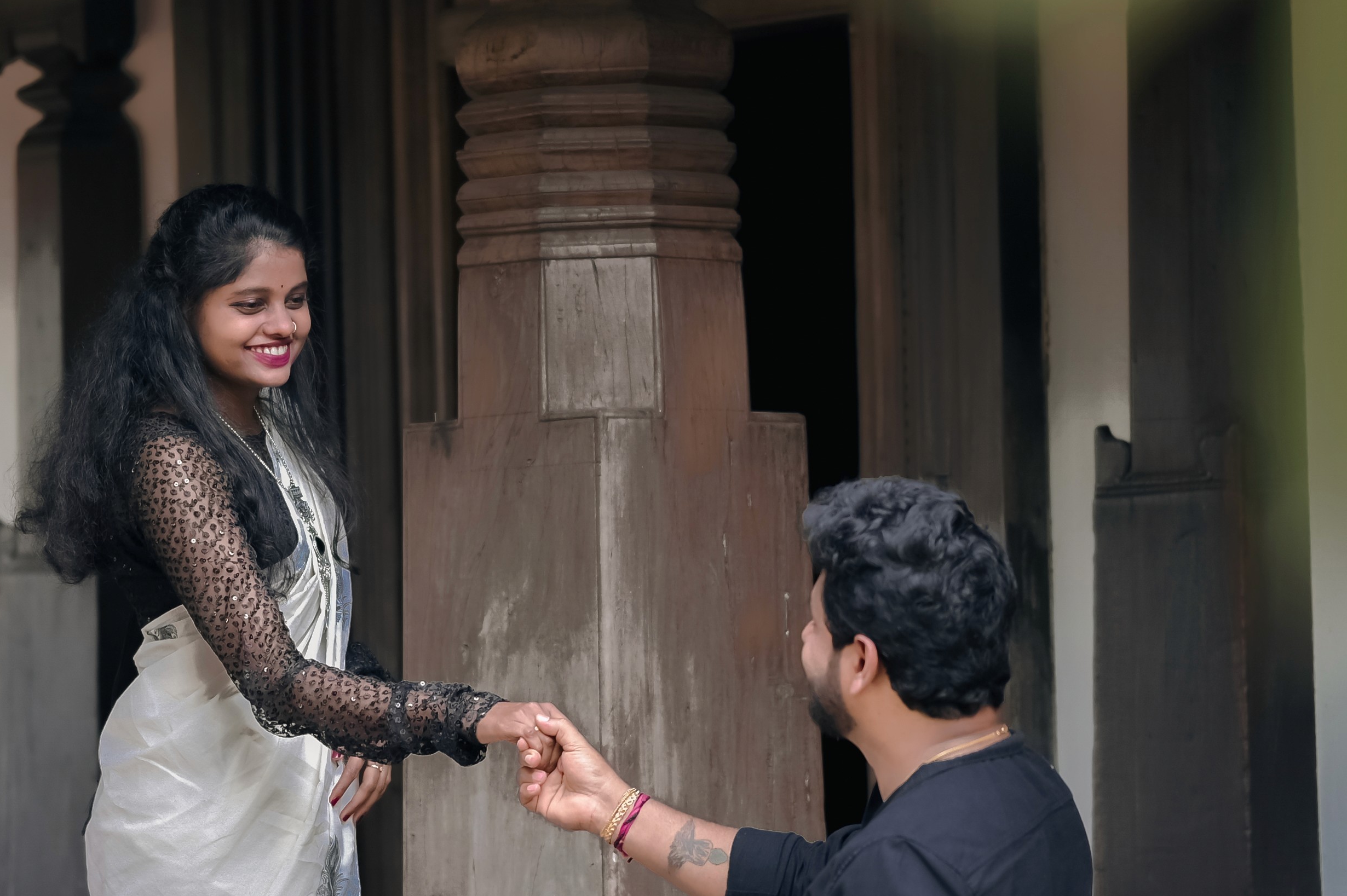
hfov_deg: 9.8
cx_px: 515
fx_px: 7815
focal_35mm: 209
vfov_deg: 6.6
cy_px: 477
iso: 320
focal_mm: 85
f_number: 1.8
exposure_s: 1/800
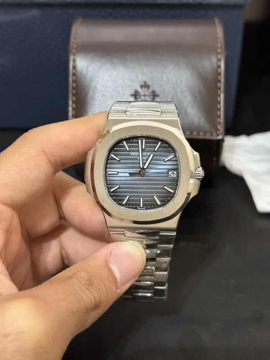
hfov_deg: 30.3
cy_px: 180
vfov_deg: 39.7
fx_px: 499
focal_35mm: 48
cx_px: 135
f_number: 1.78
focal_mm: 6.76
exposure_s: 1/40
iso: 500
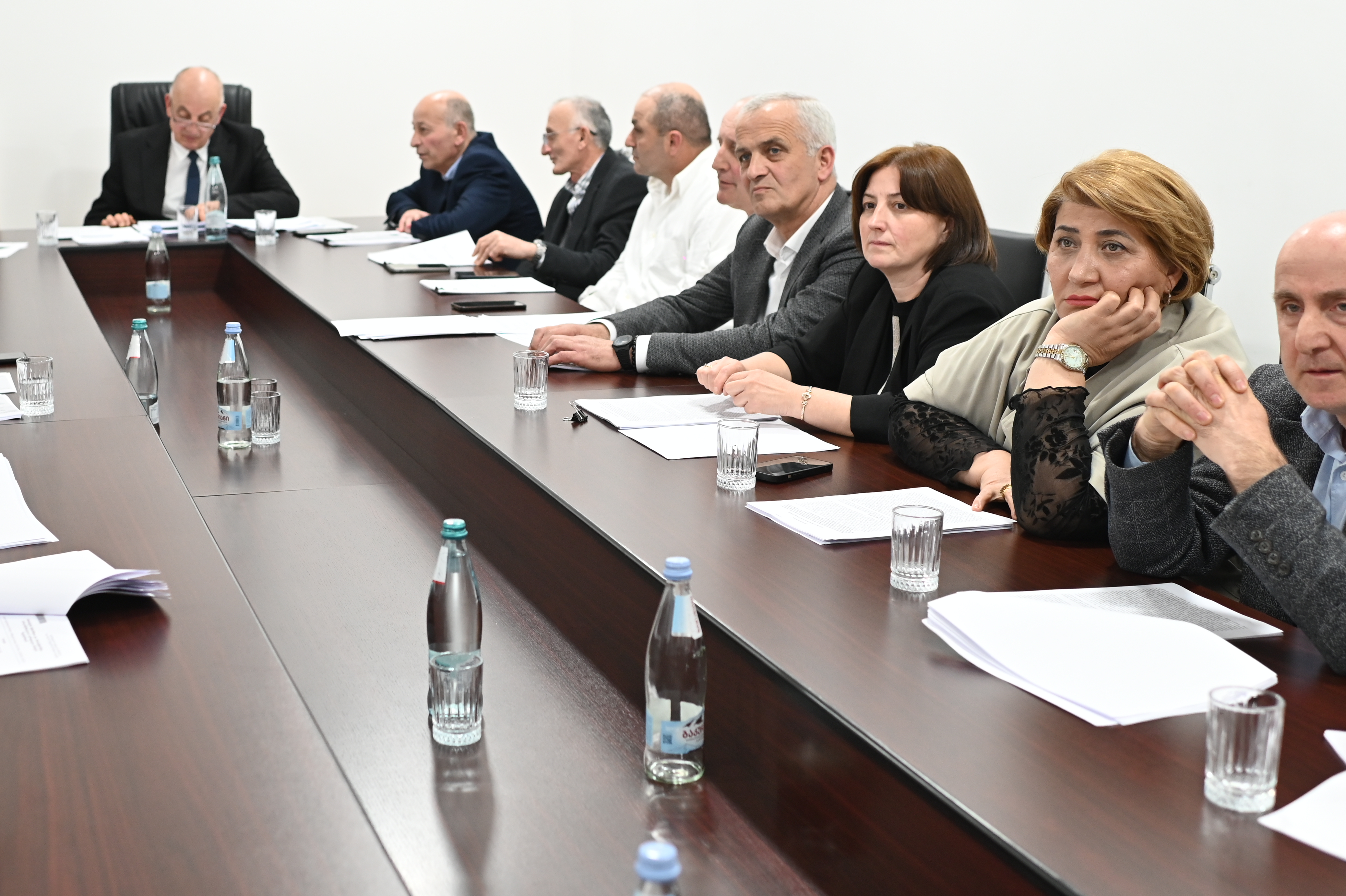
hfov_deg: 38.5
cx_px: 461
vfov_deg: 26.4
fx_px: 1906
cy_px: 337
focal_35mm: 51
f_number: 2.8
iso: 1000
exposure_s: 1/125
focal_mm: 35
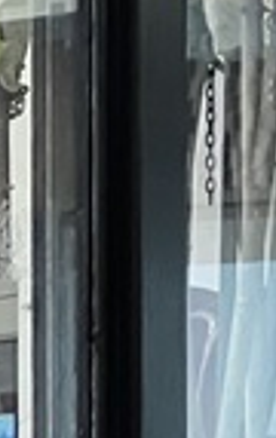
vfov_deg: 3.6
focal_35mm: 583
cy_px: 995
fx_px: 6981
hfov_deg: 2.3
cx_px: 6
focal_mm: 9
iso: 500
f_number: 2.8
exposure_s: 1/60
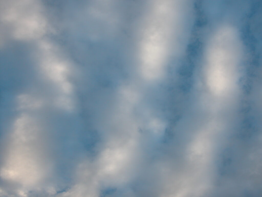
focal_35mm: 35
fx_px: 265
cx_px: 131
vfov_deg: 40.7
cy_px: 98
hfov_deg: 52.6
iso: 100
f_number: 4.5
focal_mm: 8.9
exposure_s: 1/131
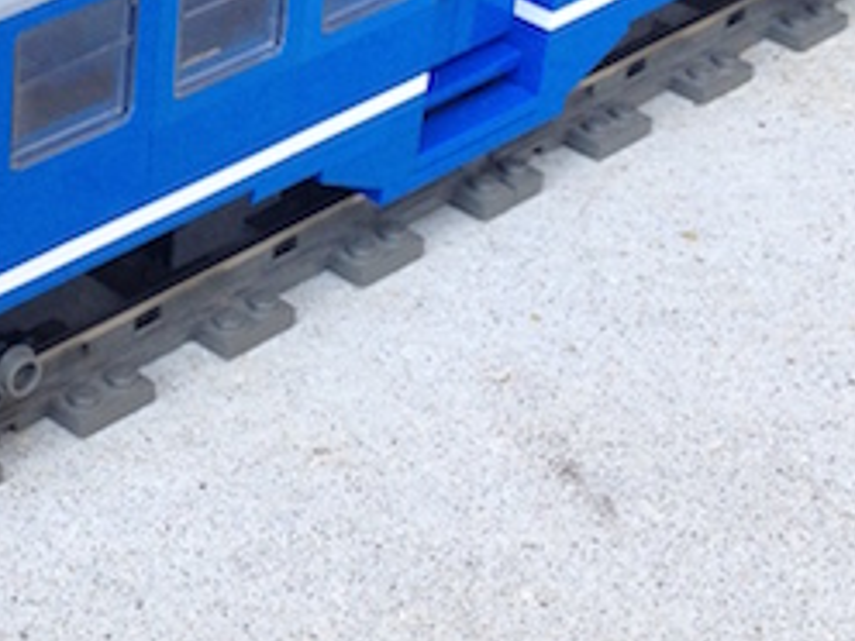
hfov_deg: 17.1
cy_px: 121
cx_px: 21
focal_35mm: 113
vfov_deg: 13.0
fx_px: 2791
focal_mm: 4.28
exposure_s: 1/141
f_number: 2.4
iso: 50
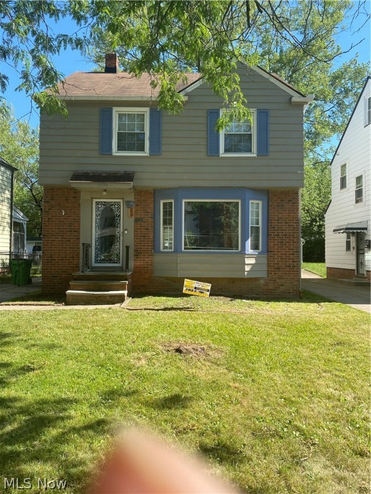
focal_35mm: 26
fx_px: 372
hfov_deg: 53.1
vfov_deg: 67.3
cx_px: 186
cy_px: 247
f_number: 1.8
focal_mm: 4.25
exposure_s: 1/1016
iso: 32
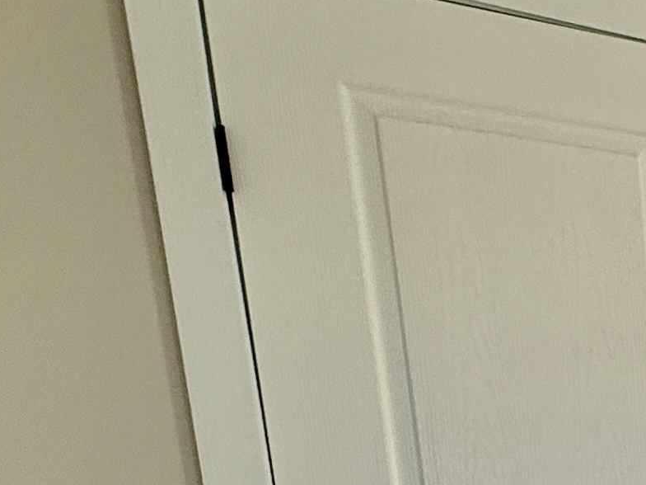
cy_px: 769
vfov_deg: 17.8
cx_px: 1326
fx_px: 1344
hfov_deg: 17.8
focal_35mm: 72
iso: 100
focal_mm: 2.22
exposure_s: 1/120
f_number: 2.2
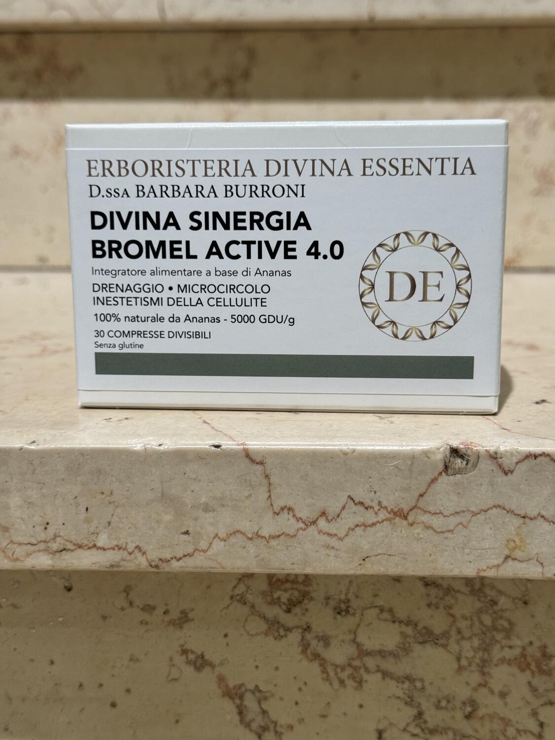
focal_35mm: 48
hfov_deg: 30.3
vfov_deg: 39.7
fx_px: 1026
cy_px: 370
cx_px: 278
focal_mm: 6.76
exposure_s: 1/100
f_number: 1.78
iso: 100
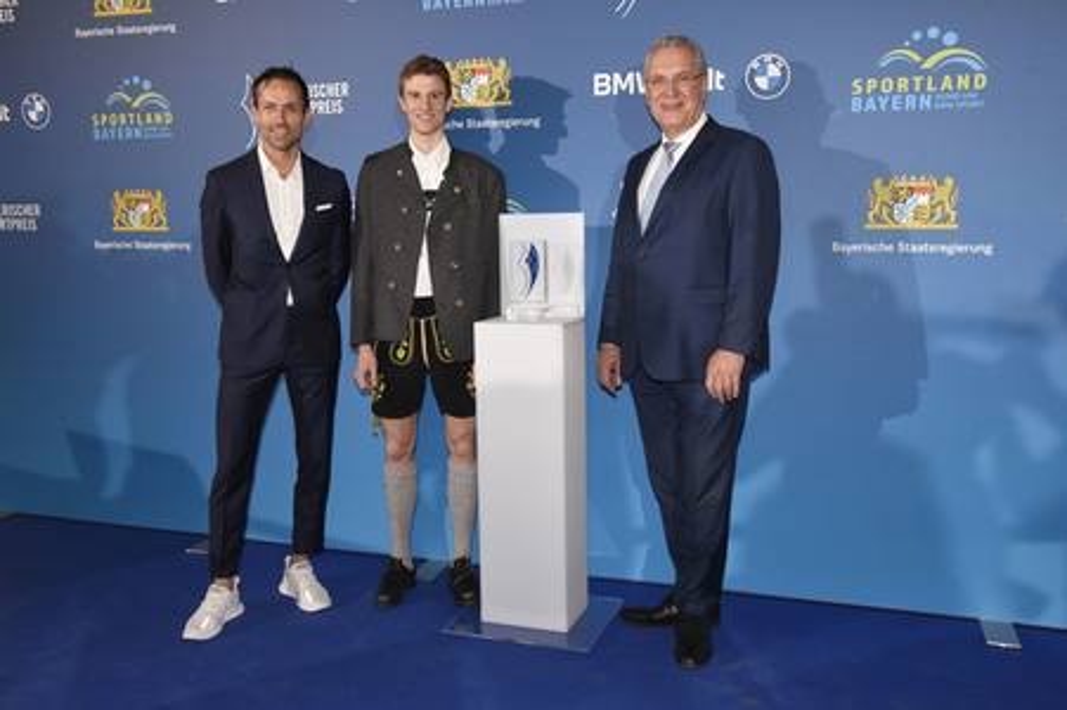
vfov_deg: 42.3
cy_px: 355
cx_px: 534
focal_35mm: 31
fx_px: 918
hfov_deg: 60.3
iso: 2500
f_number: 6.3
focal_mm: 31
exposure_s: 1/80
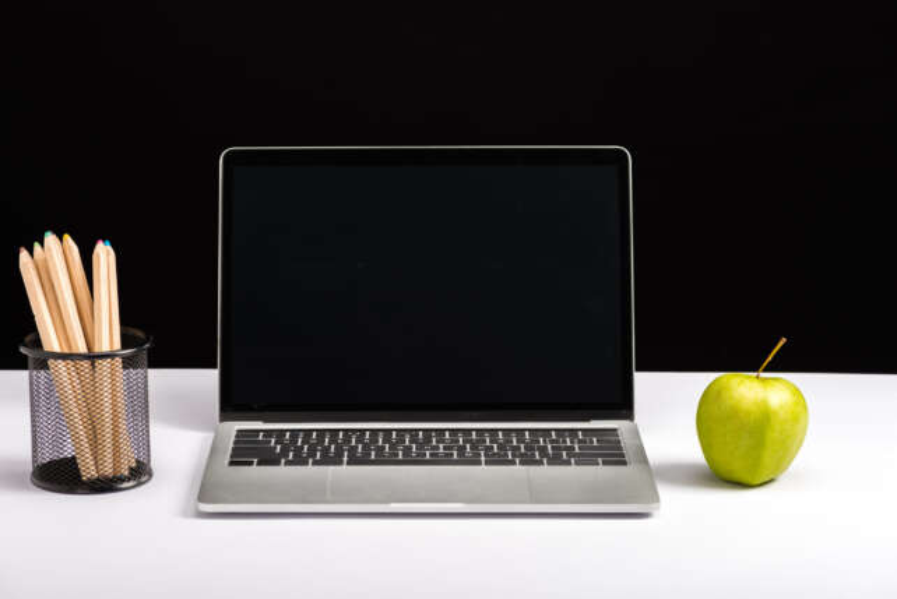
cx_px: 448
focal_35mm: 105
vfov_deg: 13.1
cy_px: 300
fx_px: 2618
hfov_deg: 19.4
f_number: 8
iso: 100
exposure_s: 1/200
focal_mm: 105
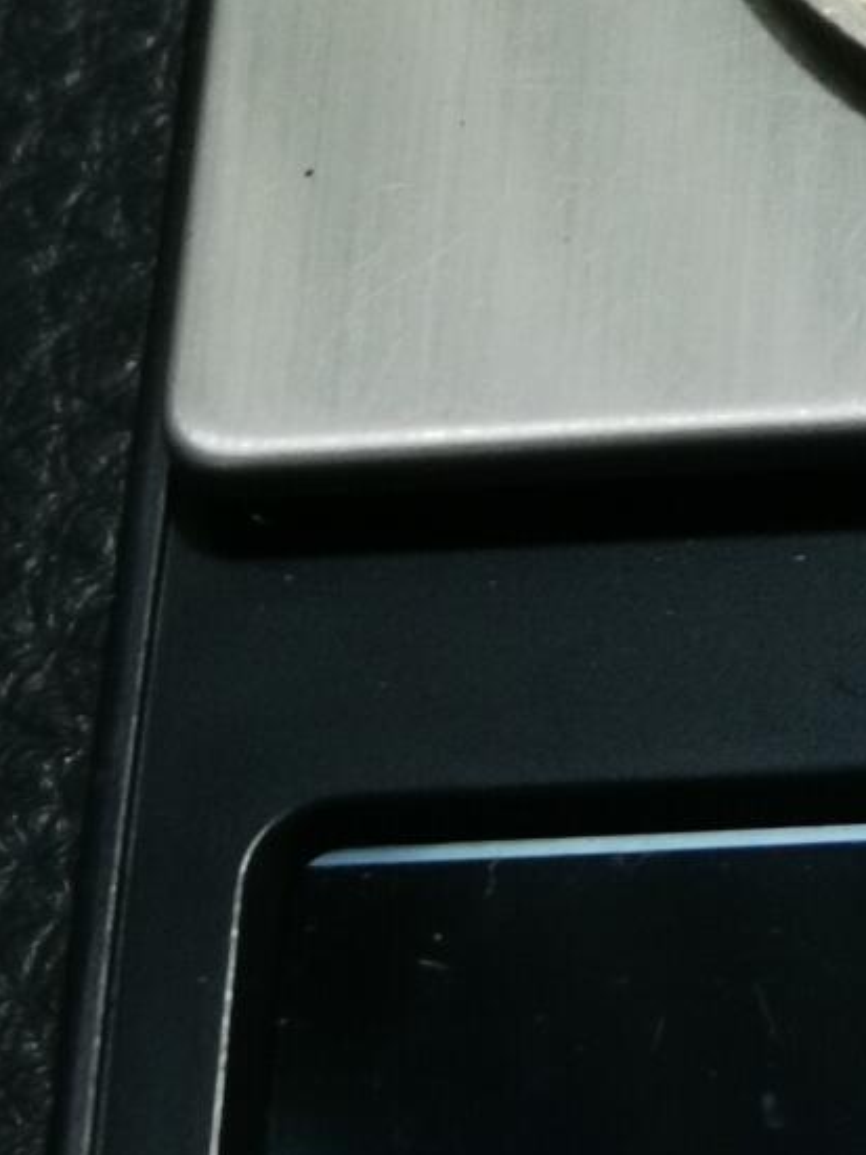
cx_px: 1327
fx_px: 6974
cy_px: -266
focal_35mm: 209
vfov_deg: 9.3
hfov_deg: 7.0
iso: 100
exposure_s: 1/100
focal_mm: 6.67
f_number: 1.9
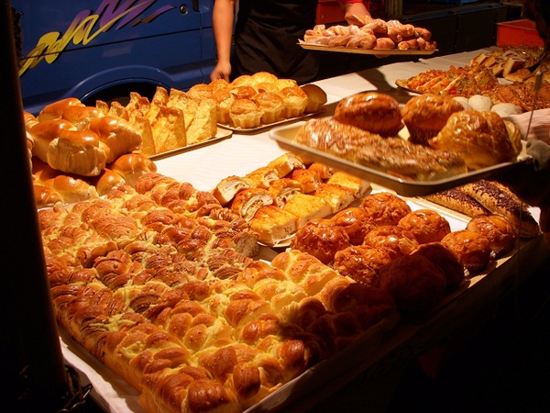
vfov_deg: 37.7
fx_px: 604
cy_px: 206
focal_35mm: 38
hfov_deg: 49.0
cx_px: 275
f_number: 3.3
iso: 160
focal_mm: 6.3
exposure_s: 1/30
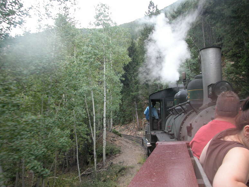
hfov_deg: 54.0
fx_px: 245
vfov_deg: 41.8
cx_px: 124
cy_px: 95
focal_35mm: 34
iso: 100
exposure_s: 1/51.3
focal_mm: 8.3
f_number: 2.9
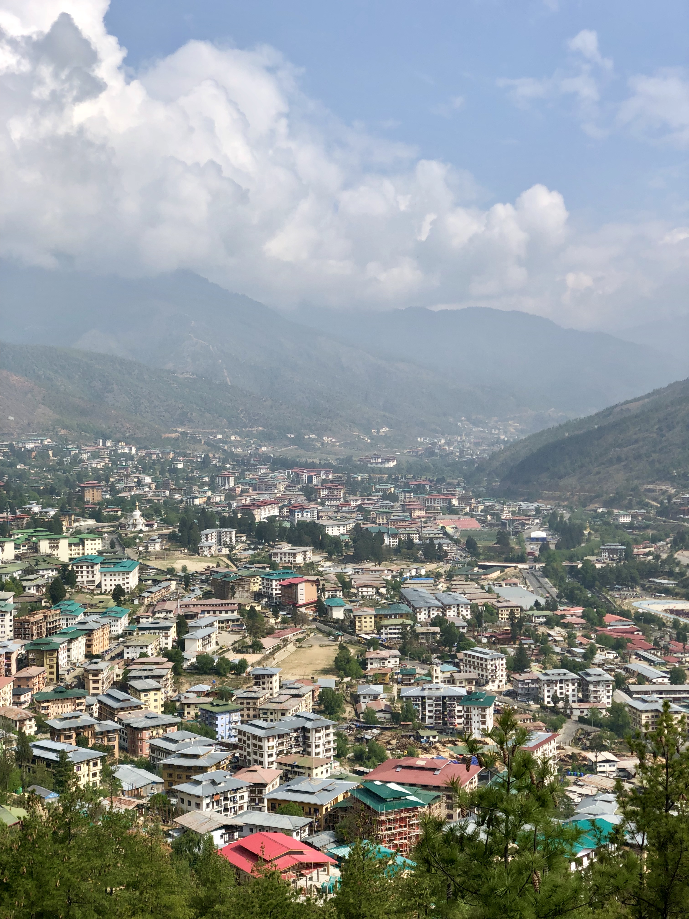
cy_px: 460
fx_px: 1380
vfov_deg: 36.8
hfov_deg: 28.0
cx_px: 344
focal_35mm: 52
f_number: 2.4
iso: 16
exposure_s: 1/1372
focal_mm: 6
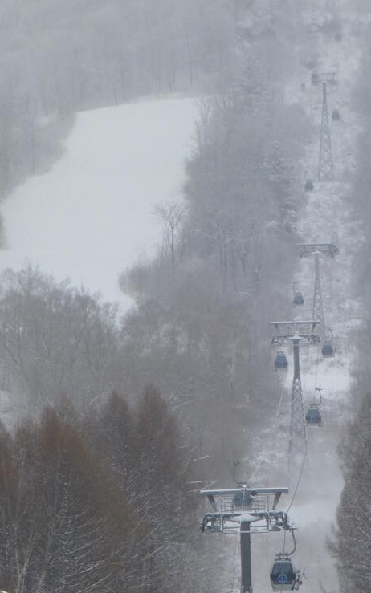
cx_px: 275
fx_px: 4755
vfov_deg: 7.1
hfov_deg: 4.5
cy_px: 286
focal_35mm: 294
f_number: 5.5
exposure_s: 1/125
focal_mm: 35.6
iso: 100
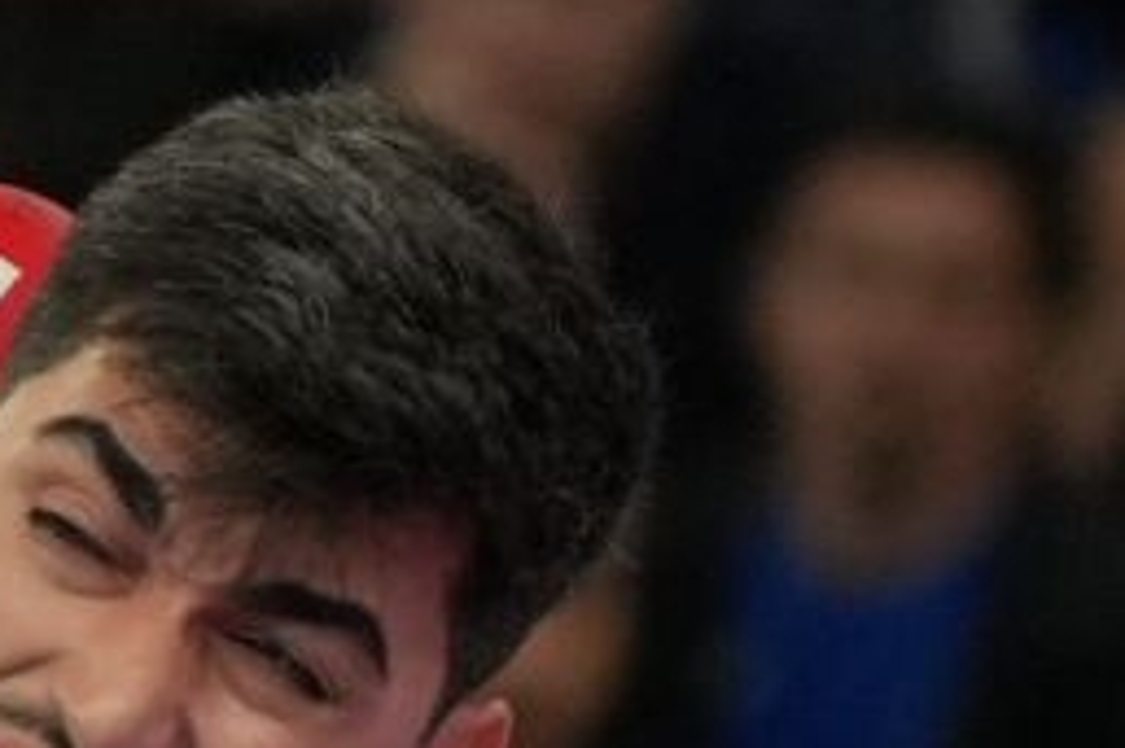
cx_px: -1020
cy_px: 1277
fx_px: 49217
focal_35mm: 1576
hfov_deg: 1.3
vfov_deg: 0.9
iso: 1600
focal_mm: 150
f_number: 2.8
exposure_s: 1/1000
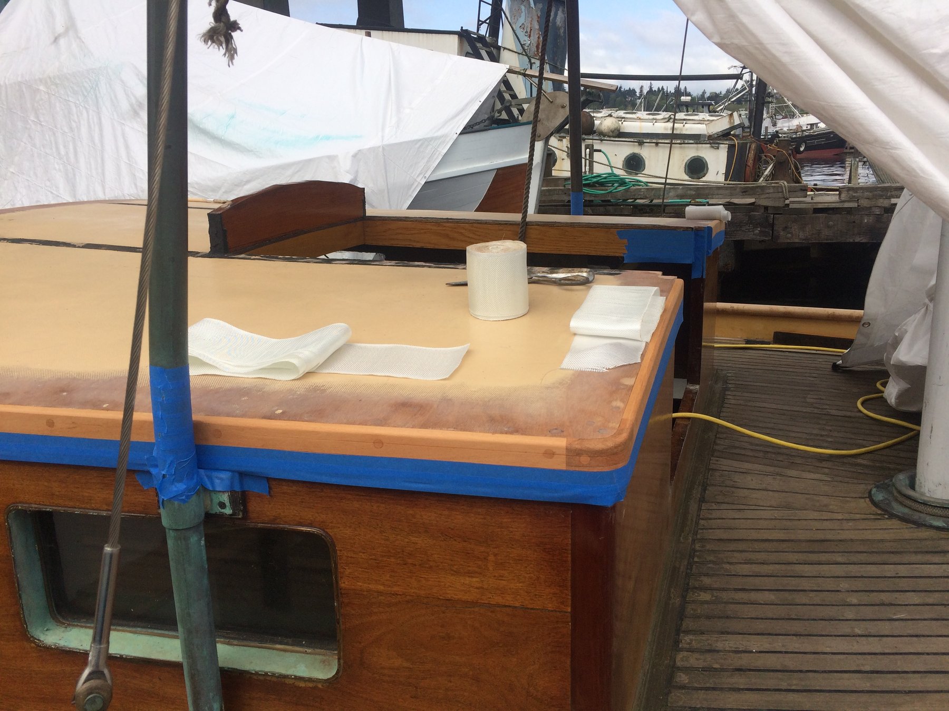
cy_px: 356
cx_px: 474
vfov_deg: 48.2
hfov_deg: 61.7
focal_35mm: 29
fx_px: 795
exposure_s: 1/1414
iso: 32
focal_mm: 4.15
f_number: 2.2
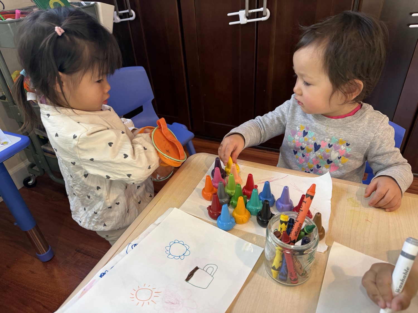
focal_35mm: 24
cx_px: 209
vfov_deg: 56.8
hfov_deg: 71.6
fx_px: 290
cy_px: 156
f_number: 1.78
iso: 200
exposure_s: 1/60
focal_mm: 6.76
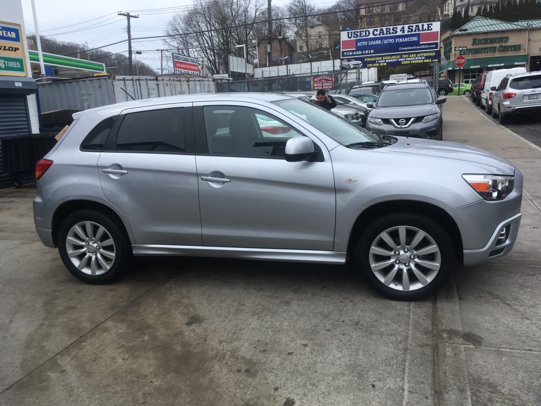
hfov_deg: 61.7
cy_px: 203
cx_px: 270
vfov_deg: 48.2
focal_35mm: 29
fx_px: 453
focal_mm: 4.15
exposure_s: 1/1083
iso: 25
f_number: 2.2
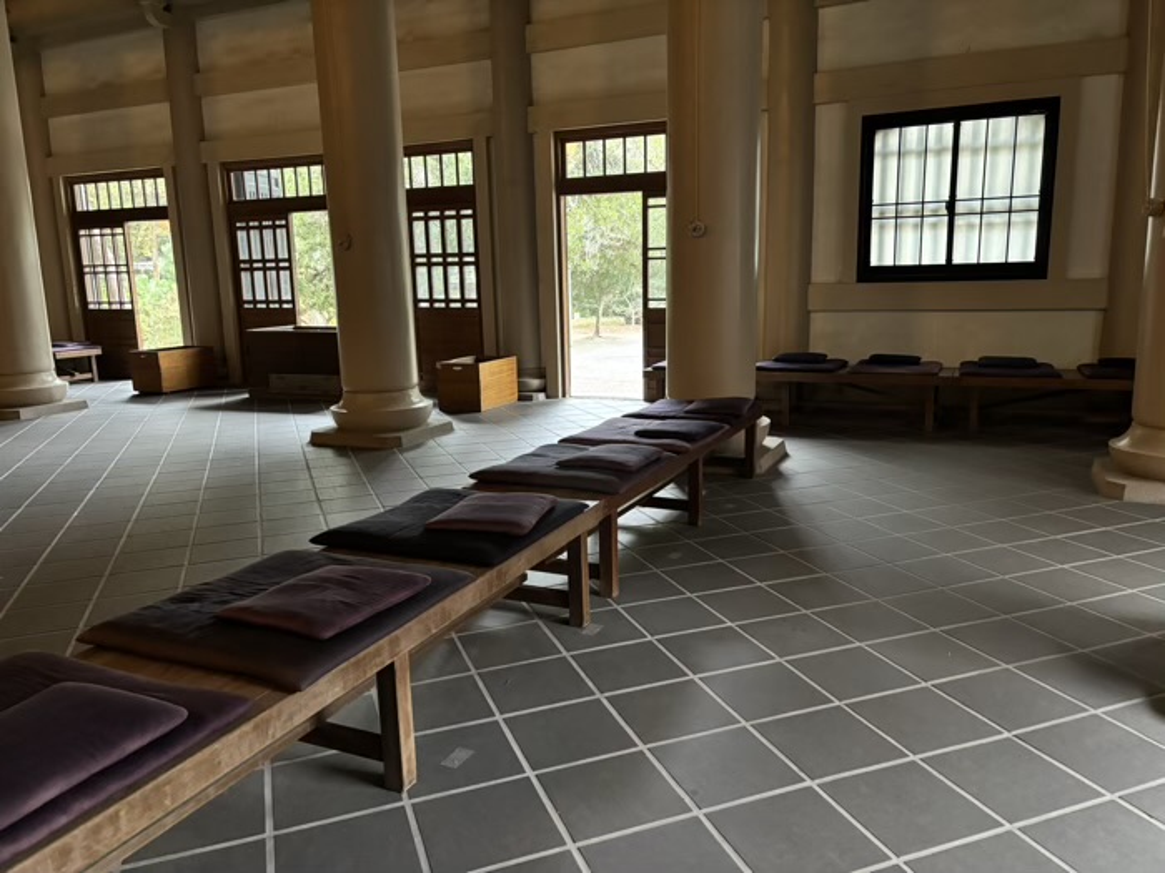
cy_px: 436
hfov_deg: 67.3
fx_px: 875
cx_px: 582
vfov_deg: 53.1
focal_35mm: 26
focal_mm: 5.96
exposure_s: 1/33
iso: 640
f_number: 1.6
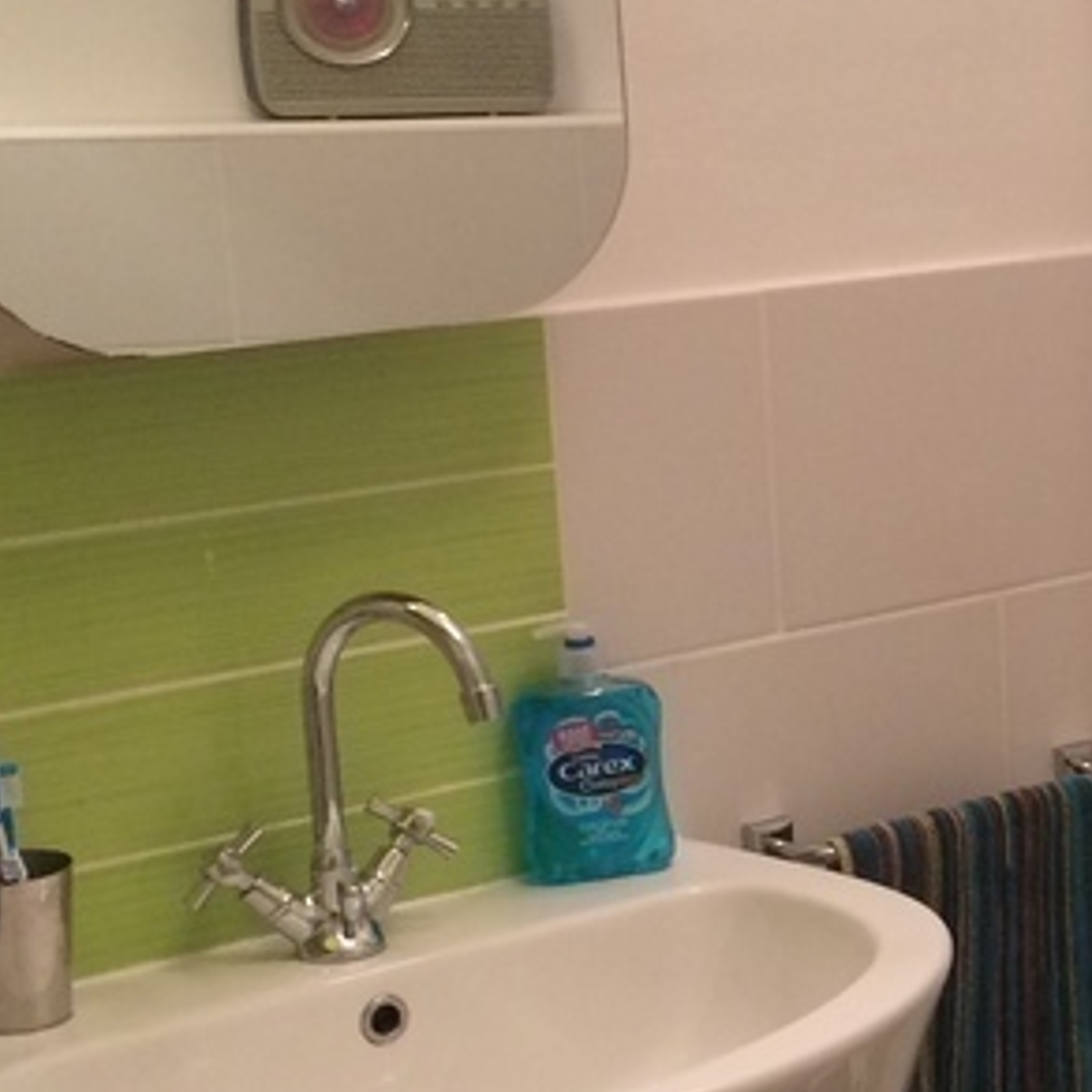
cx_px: 1346
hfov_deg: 18.2
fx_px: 3212
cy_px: 662
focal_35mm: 90
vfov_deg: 19.3
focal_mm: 4.15
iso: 160
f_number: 2.2
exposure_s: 1/33
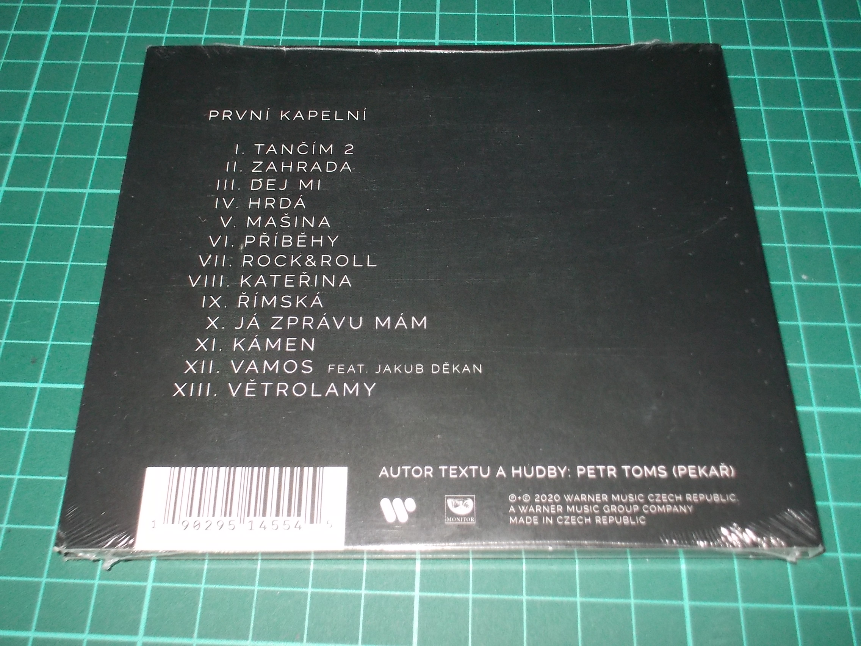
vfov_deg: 38.7
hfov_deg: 50.1
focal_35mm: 37
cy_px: 323
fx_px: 920
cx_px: 430
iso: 200
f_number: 3.7
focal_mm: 5.2
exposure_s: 1/30
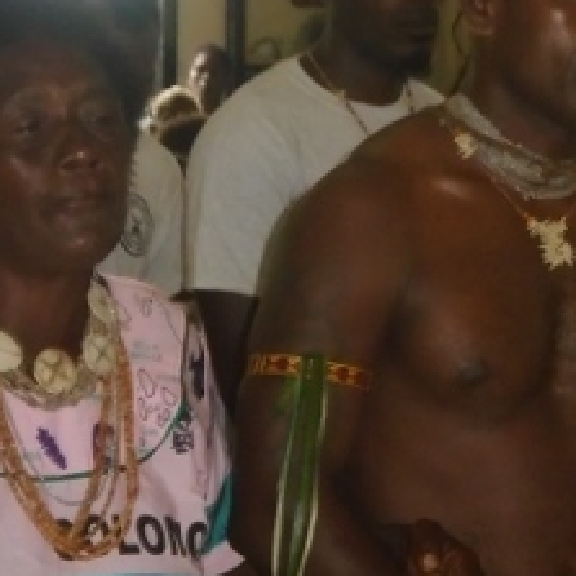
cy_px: 294
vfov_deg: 11.9
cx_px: 398
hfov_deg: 11.9
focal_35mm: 147
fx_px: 2767
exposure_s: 1/60
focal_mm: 10.2
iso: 500
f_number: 4.9
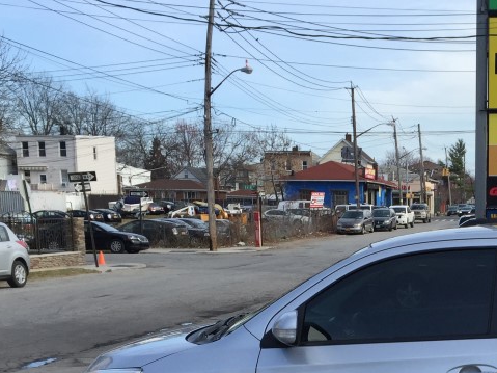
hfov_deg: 29.7
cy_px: 374
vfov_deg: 22.7
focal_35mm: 62
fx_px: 890
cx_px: 462
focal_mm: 4.15
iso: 32
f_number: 2.2
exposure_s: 1/989
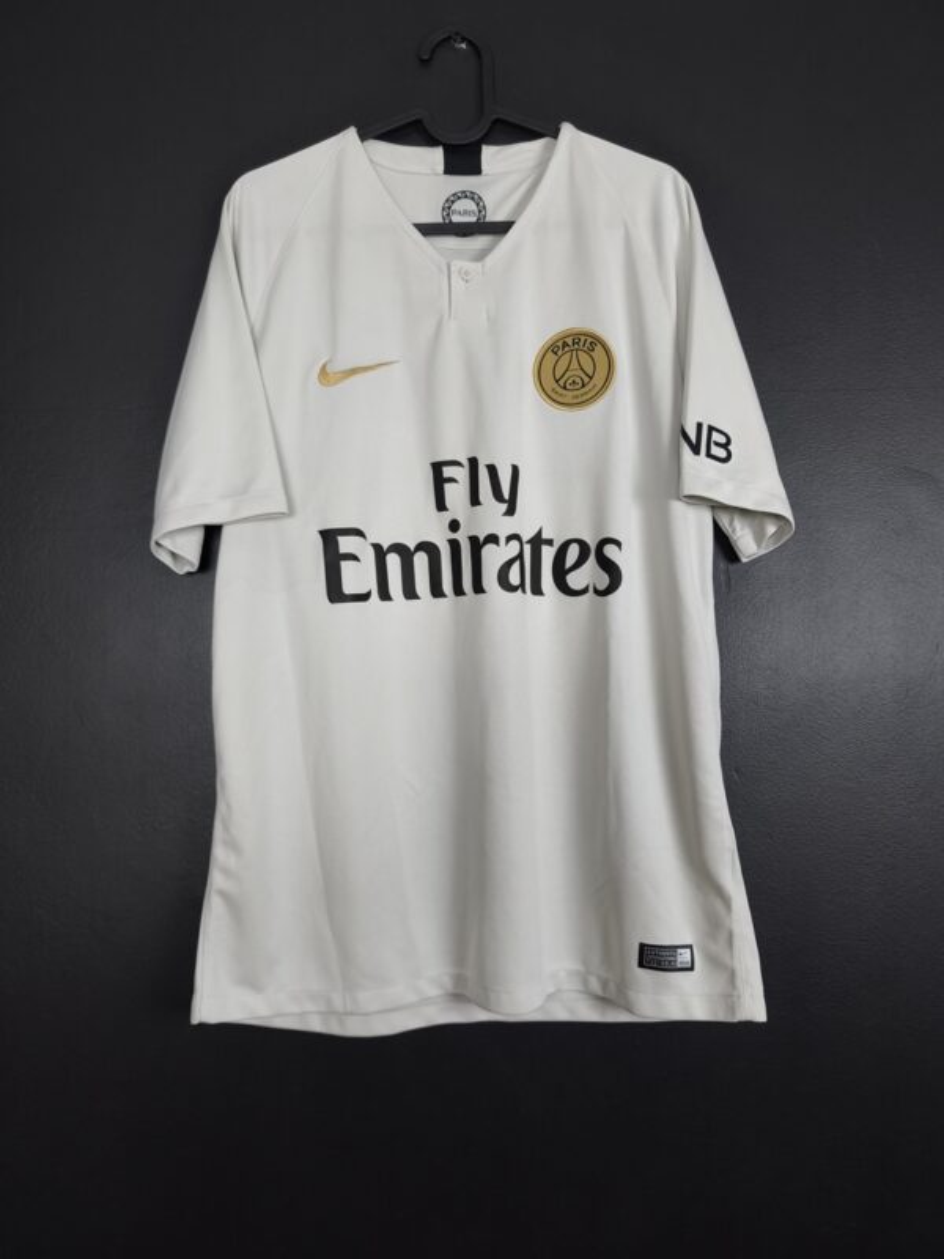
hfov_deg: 58.9
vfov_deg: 73.9
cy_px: 630
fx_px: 836
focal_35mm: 23
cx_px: 472
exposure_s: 1/125
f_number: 1.6
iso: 640
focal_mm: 6.57
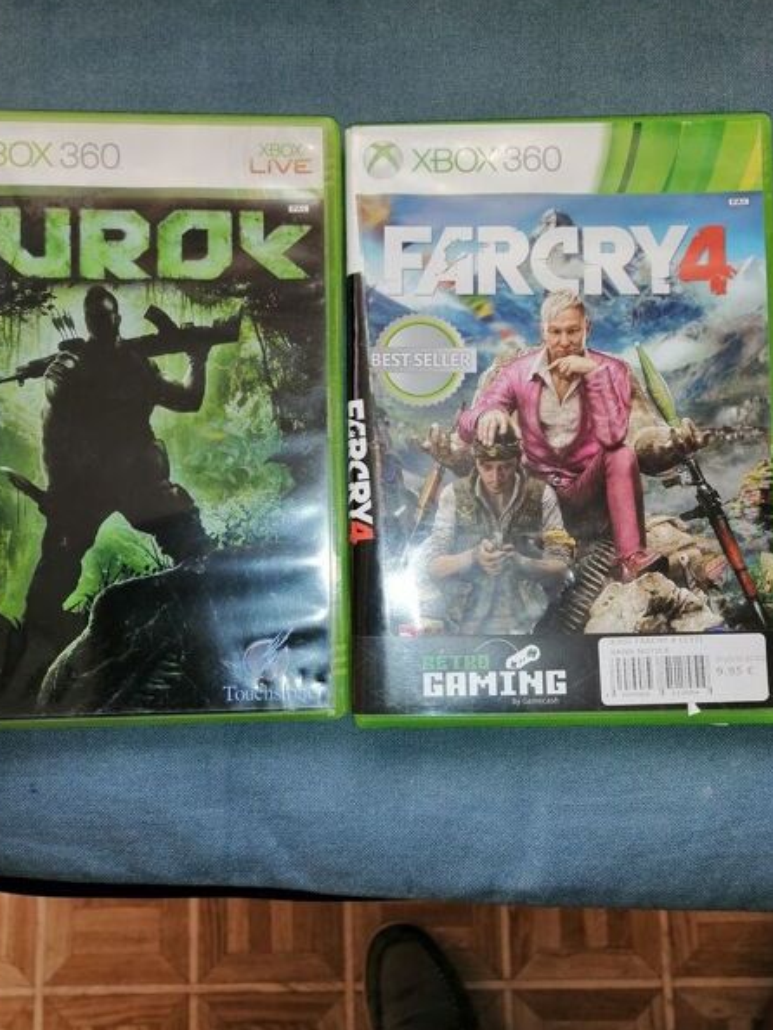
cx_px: 390
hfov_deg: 49.8
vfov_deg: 63.4
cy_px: 510
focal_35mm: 28
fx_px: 833
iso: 50
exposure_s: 1/104
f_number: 1.8
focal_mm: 3.96
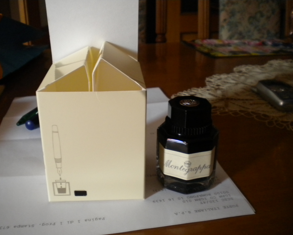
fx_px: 321
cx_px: 136
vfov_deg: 40.1
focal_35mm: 37
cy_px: 118
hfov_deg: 49.0
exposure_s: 1/17
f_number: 3.1
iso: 400
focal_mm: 6.3
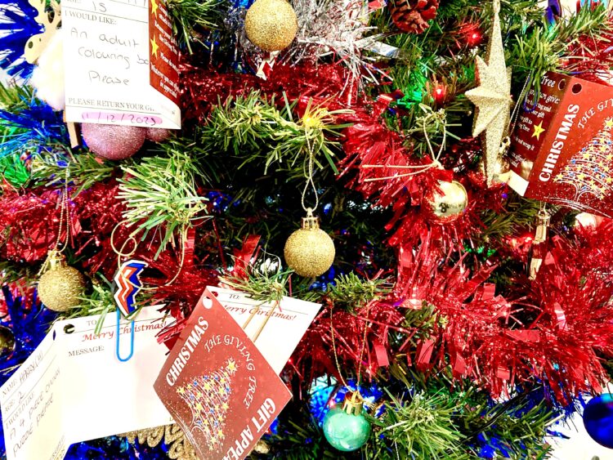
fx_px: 496
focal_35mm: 28
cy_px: 230
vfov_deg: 49.8
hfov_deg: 63.4
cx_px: 306
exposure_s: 1/49
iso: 250
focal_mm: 3.99
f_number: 1.8
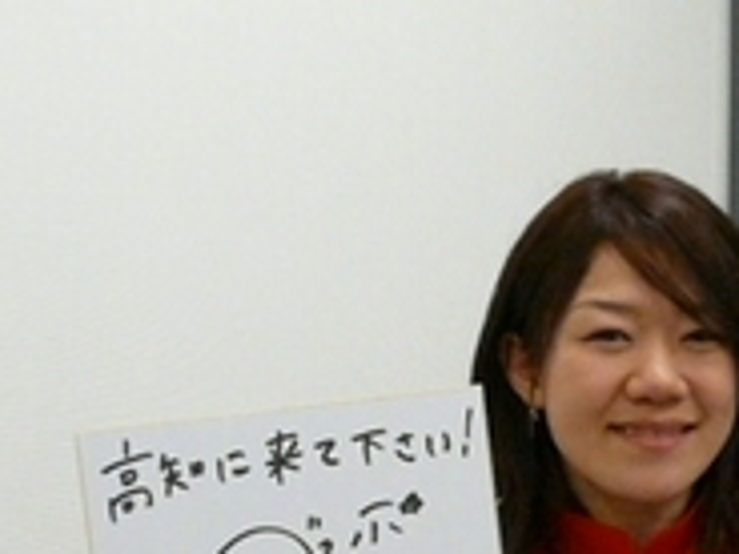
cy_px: 478
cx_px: 703
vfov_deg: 19.3
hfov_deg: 25.0
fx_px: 1601
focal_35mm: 75
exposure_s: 1/125
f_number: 4
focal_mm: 5.9
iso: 1600
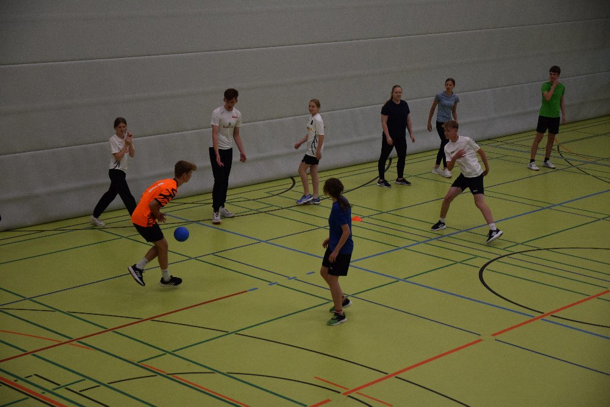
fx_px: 1144
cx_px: 305
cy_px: 204
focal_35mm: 68
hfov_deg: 29.9
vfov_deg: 20.2
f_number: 3.5
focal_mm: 45
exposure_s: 1/500
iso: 1800
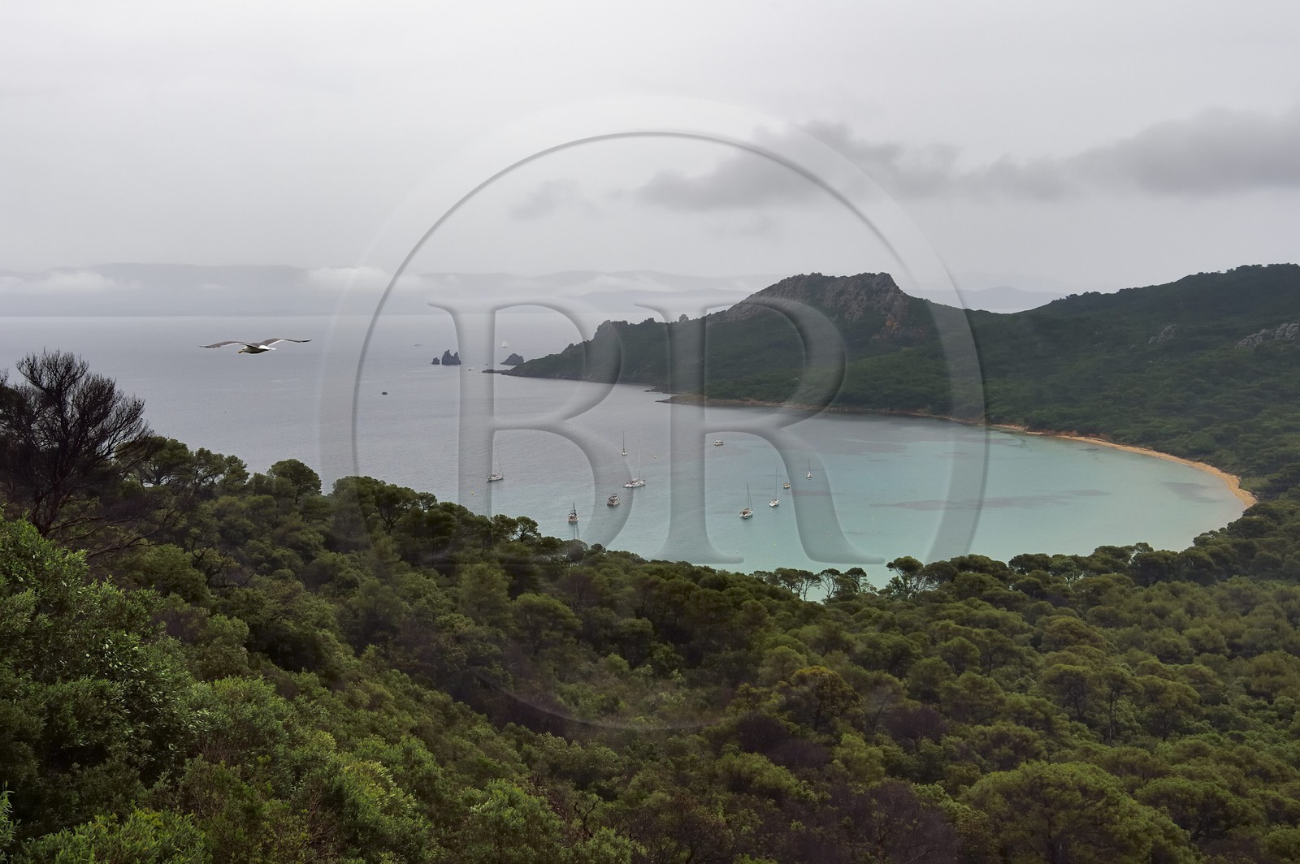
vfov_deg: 26.9
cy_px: 432
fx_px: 1804
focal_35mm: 50
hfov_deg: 39.6
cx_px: 650
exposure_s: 1/320
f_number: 13
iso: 400
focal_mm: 50
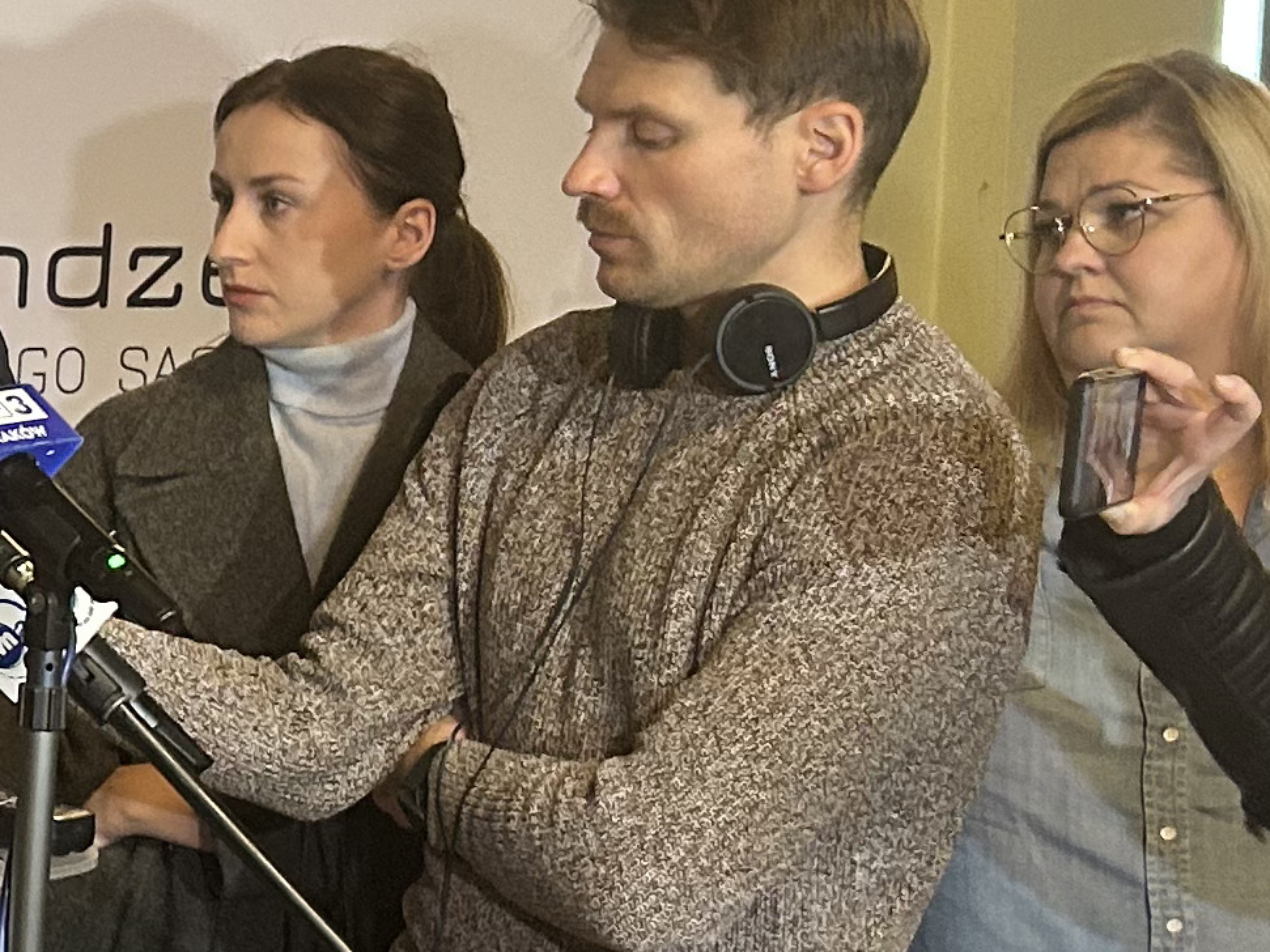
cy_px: 598
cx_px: -513
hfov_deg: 16.9
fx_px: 3962
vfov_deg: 13.7
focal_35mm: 108
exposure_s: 1/50
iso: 160
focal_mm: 5.7
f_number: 1.5
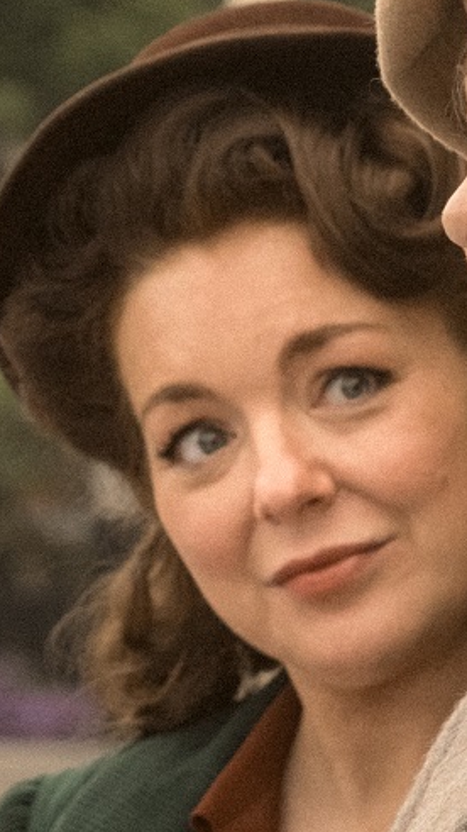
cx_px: 91
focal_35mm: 509
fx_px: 11211
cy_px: 439
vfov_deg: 4.2
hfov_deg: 2.4
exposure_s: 1/500
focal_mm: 102.2
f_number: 8
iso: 2000
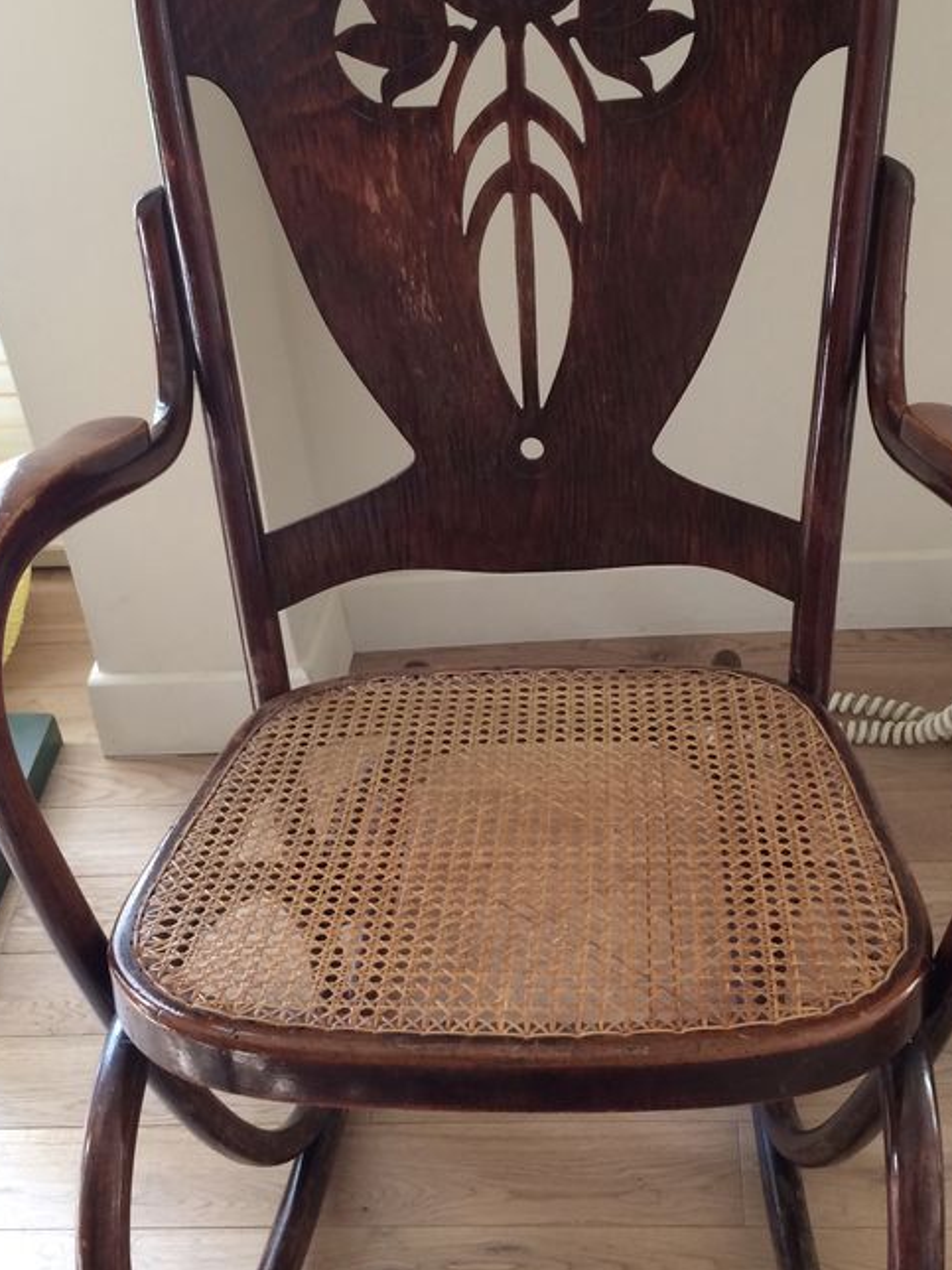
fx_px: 1650
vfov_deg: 42.1
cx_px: 522
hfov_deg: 32.2
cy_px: 631
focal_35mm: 45
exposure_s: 1/33
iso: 125
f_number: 2.2
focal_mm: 4.15
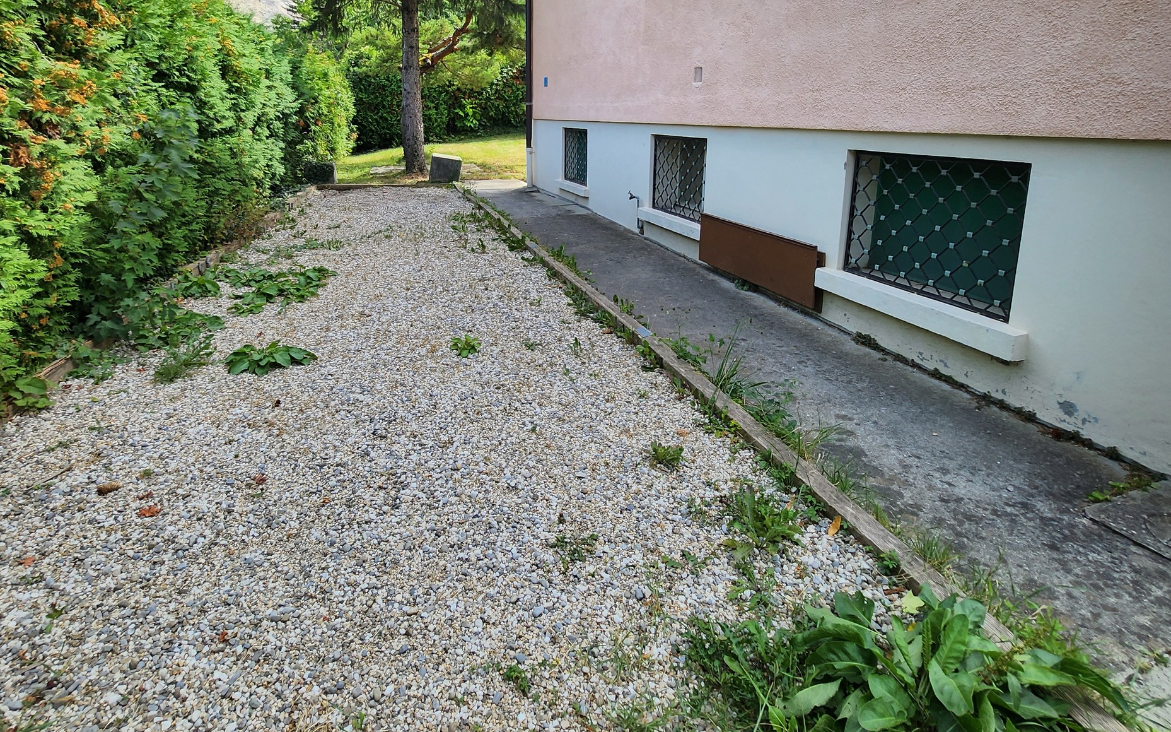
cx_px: 591
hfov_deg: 88.0
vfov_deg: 60.6
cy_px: 239
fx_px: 606
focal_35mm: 19
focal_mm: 1.74
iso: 32
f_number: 2.2
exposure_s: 1/545
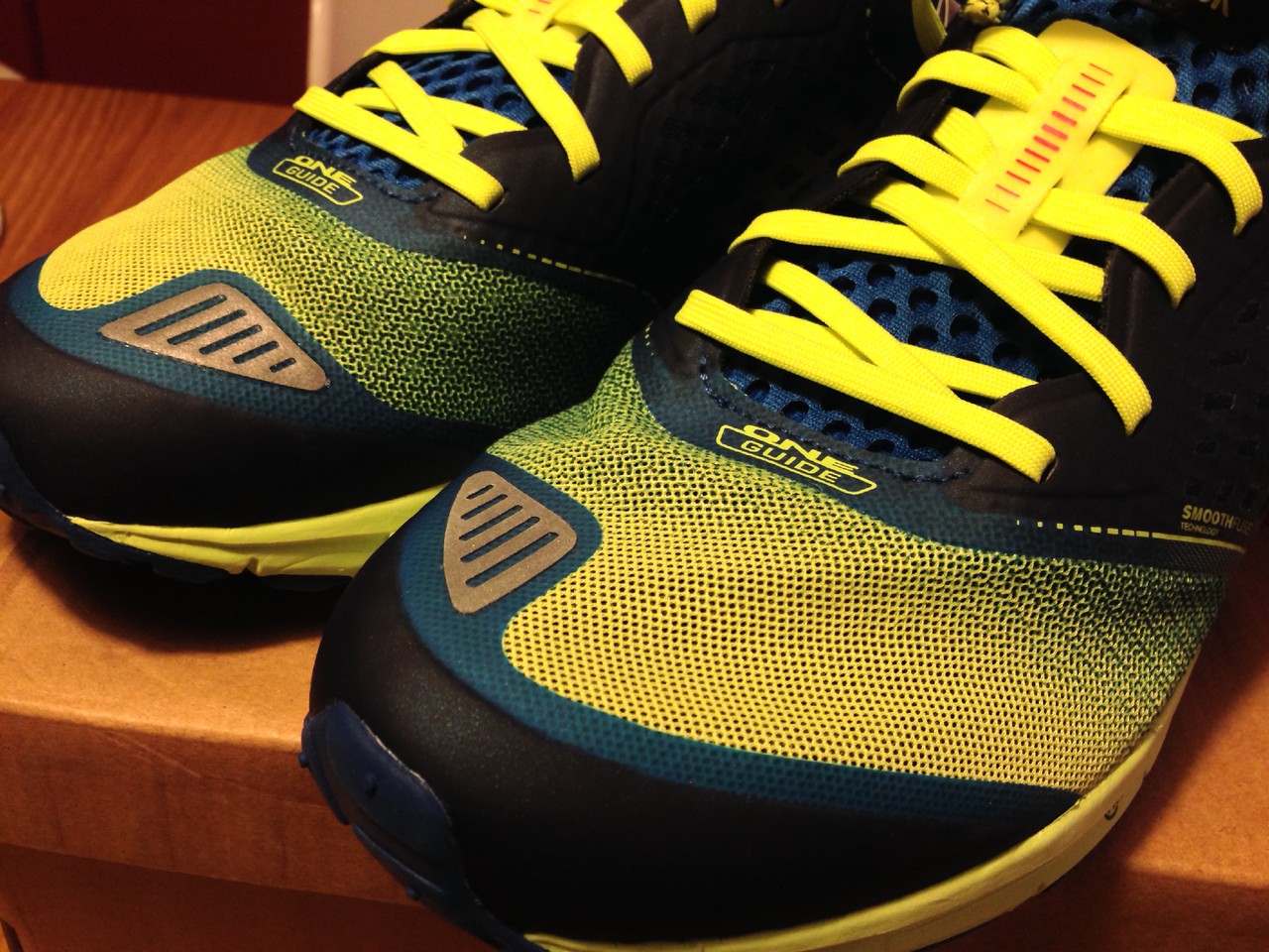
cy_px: 476
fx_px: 1210
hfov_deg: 55.4
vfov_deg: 42.9
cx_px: 634
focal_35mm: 33
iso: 125
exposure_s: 1/20
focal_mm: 4.12
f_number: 2.4
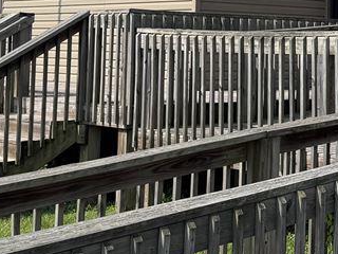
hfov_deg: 19.9
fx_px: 937
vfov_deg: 15.0
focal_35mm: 96
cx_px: 323
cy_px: -29
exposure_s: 1/3597
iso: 80
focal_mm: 6.76
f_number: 1.78
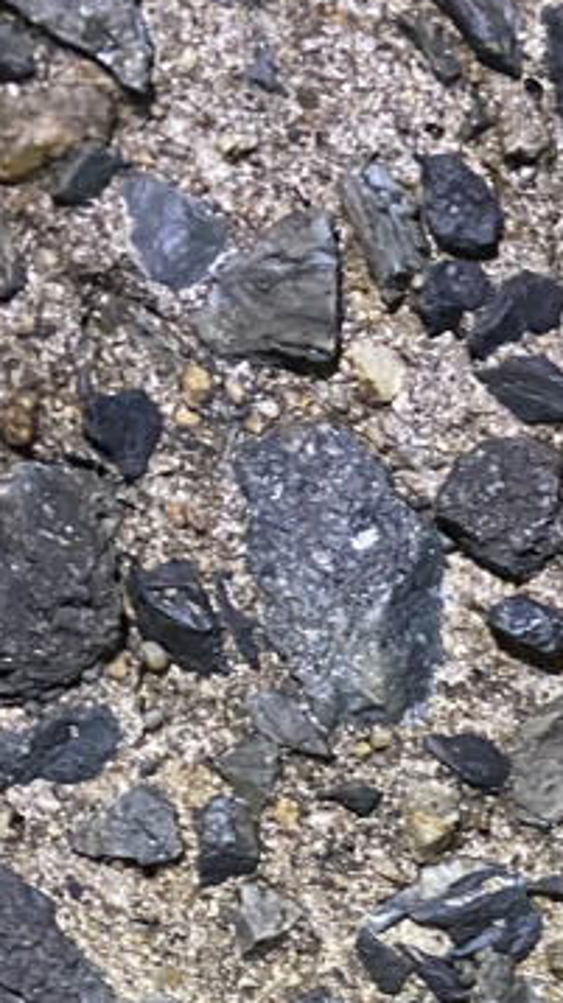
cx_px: 975
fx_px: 2153
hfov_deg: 13.5
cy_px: 1213
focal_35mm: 81
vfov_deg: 23.8
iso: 500
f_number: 1.8
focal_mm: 4.25
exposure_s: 1/43
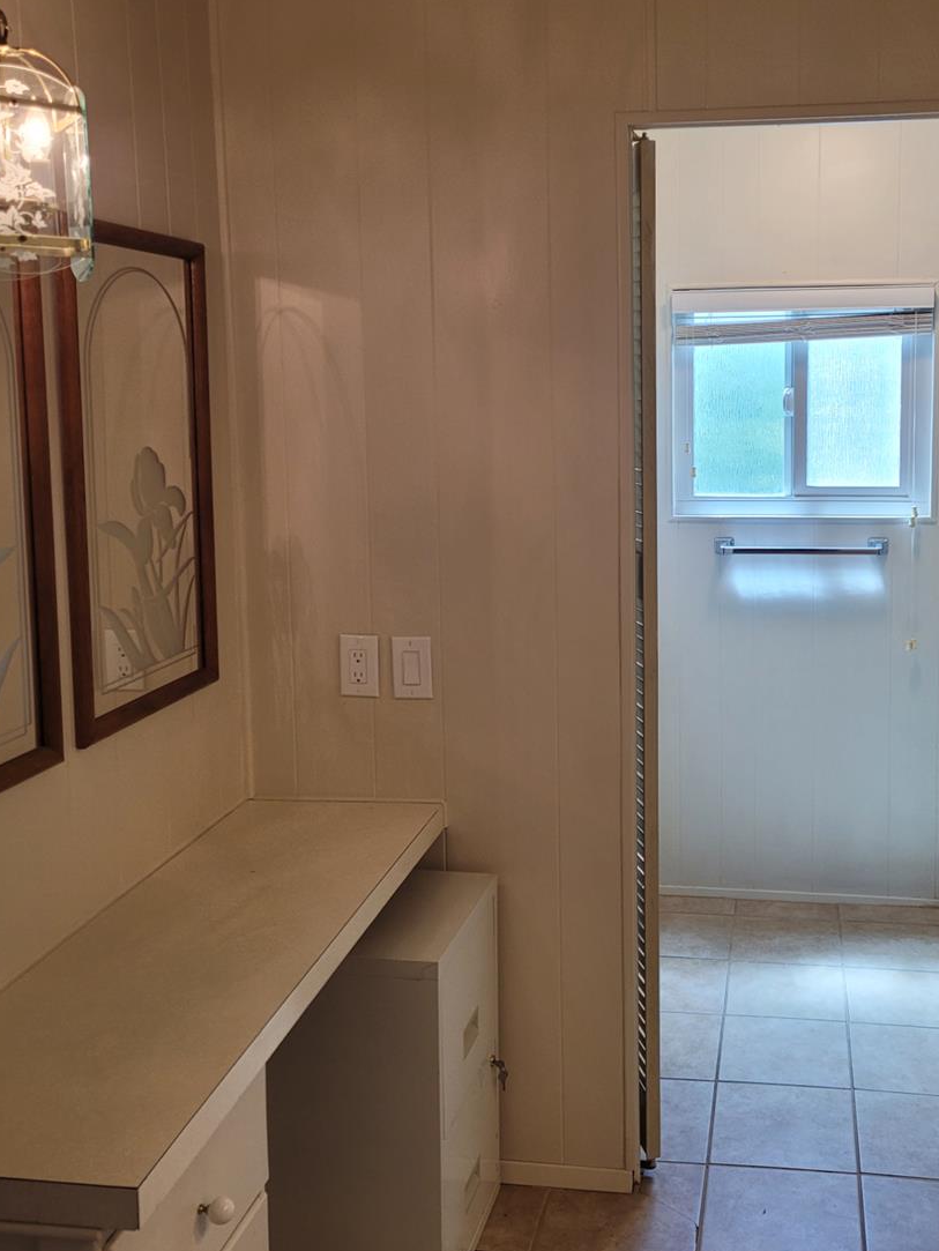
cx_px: 618
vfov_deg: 51.0
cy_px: 508
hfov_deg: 39.3
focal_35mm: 36
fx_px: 1301
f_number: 1.8
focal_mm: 5.4
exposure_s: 1/120
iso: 100
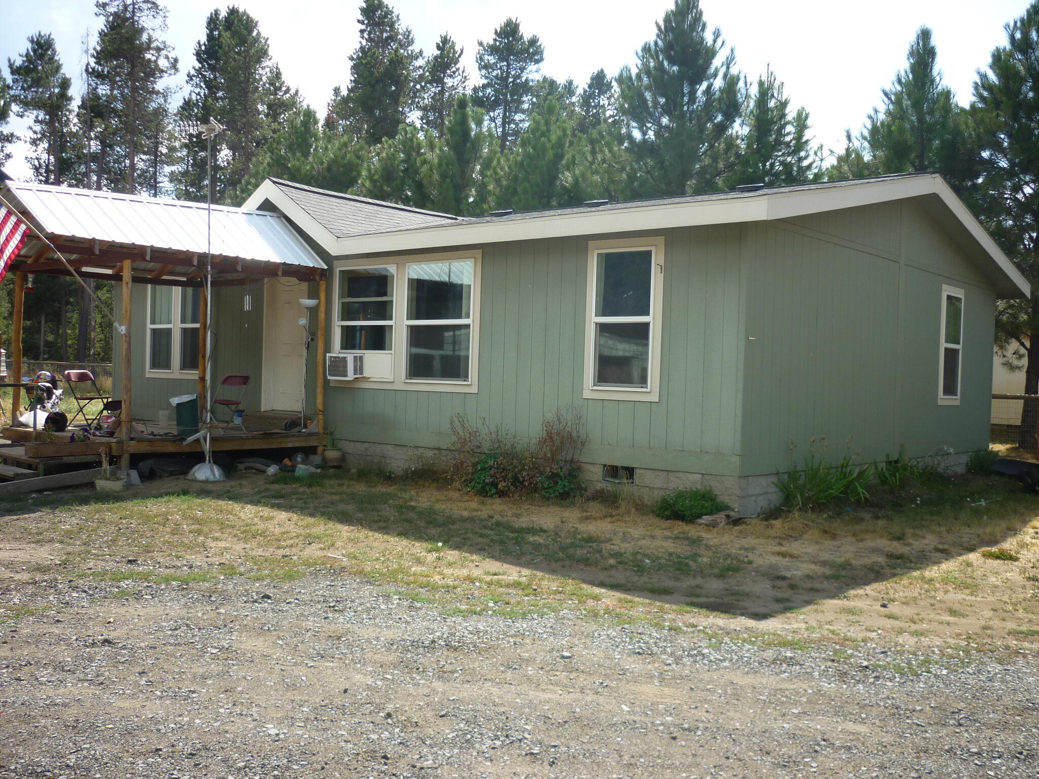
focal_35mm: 33
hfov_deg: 55.4
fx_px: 990
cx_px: 520
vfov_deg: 42.9
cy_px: 390
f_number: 2.8
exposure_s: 1/640
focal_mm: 5.5
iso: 80
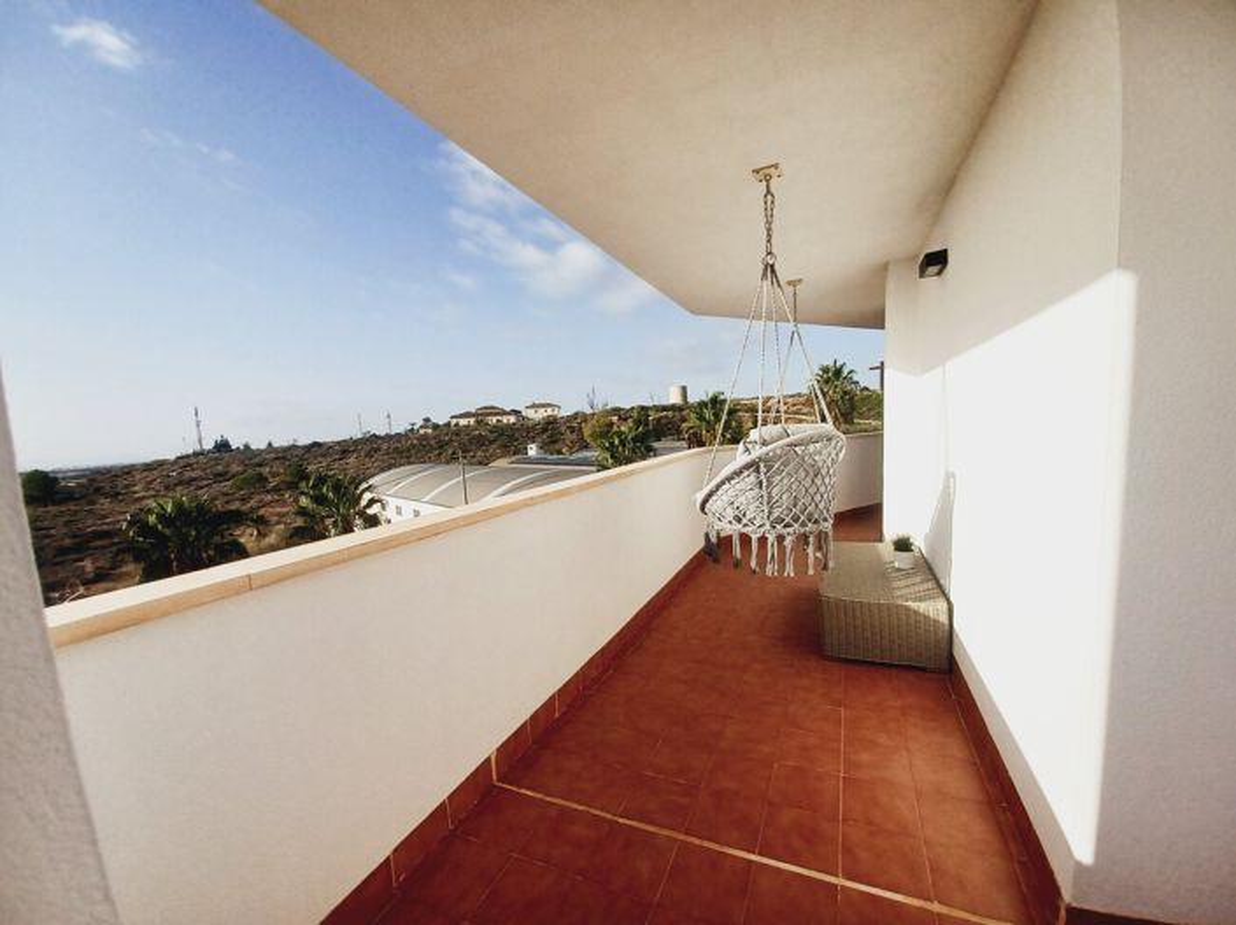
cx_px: 618
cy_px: 462
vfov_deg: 89.9
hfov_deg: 106.2
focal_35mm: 13
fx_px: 464
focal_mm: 1.42
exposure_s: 1/1761
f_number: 2.2
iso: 40
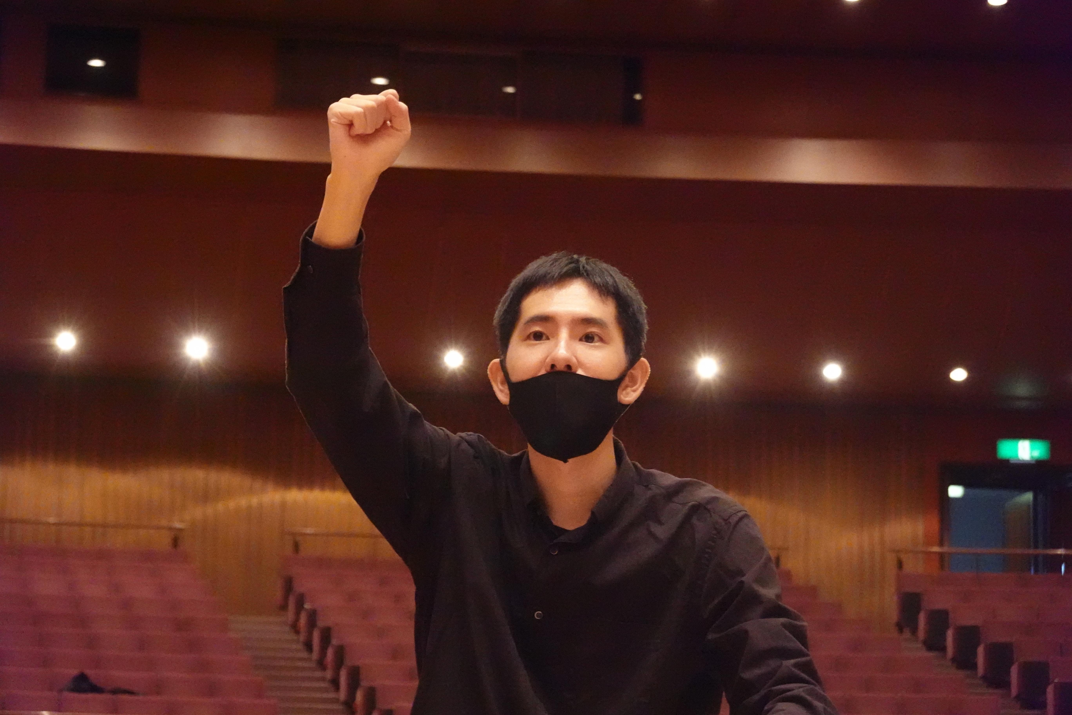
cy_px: 358
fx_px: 3305
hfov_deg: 18.4
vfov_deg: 12.3
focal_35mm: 111
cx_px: 536
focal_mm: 40.37
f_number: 4.5
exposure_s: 1/60
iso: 6400
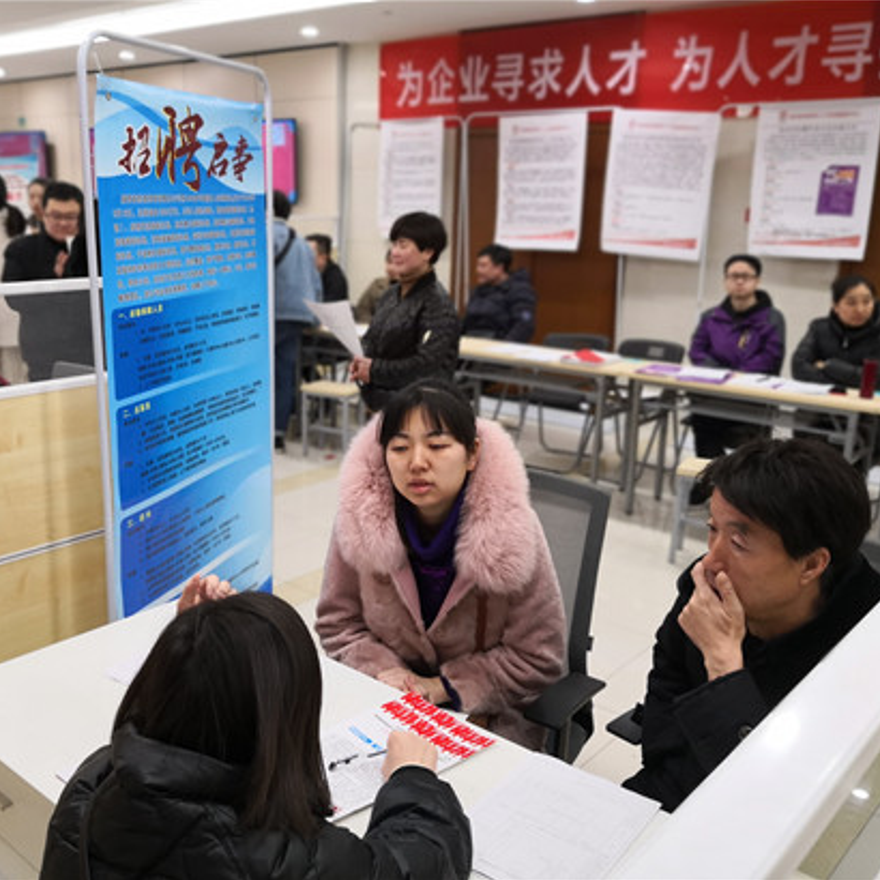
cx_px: 361
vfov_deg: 51.1
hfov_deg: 50.8
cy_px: 440
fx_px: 920
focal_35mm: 32
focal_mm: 3.95
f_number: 4
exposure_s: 1/50
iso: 80
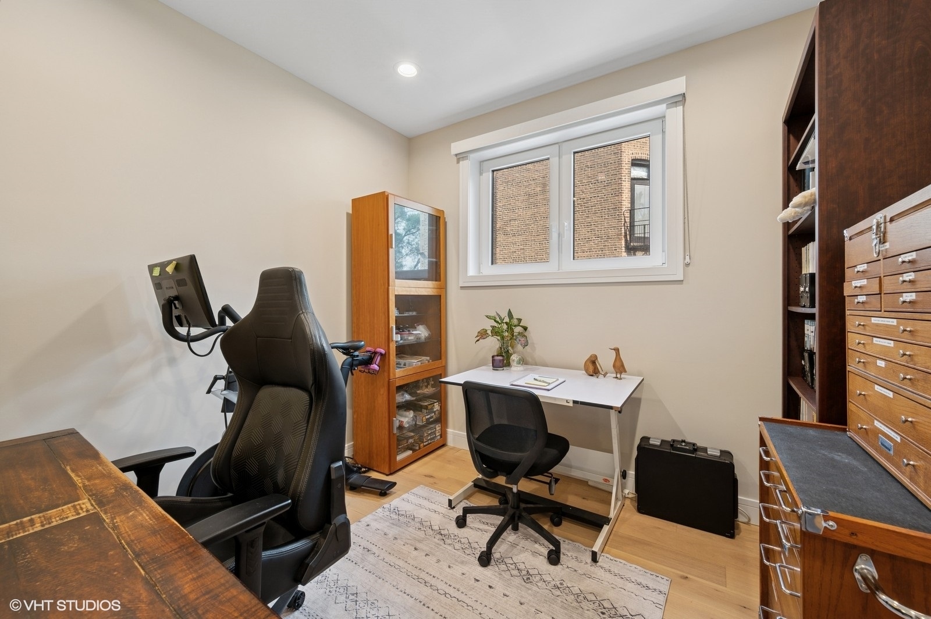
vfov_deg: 81.1
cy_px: 310
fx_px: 362
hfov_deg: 104.3
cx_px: 466
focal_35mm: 14
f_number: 9.5
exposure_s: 1/8
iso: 200
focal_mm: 14
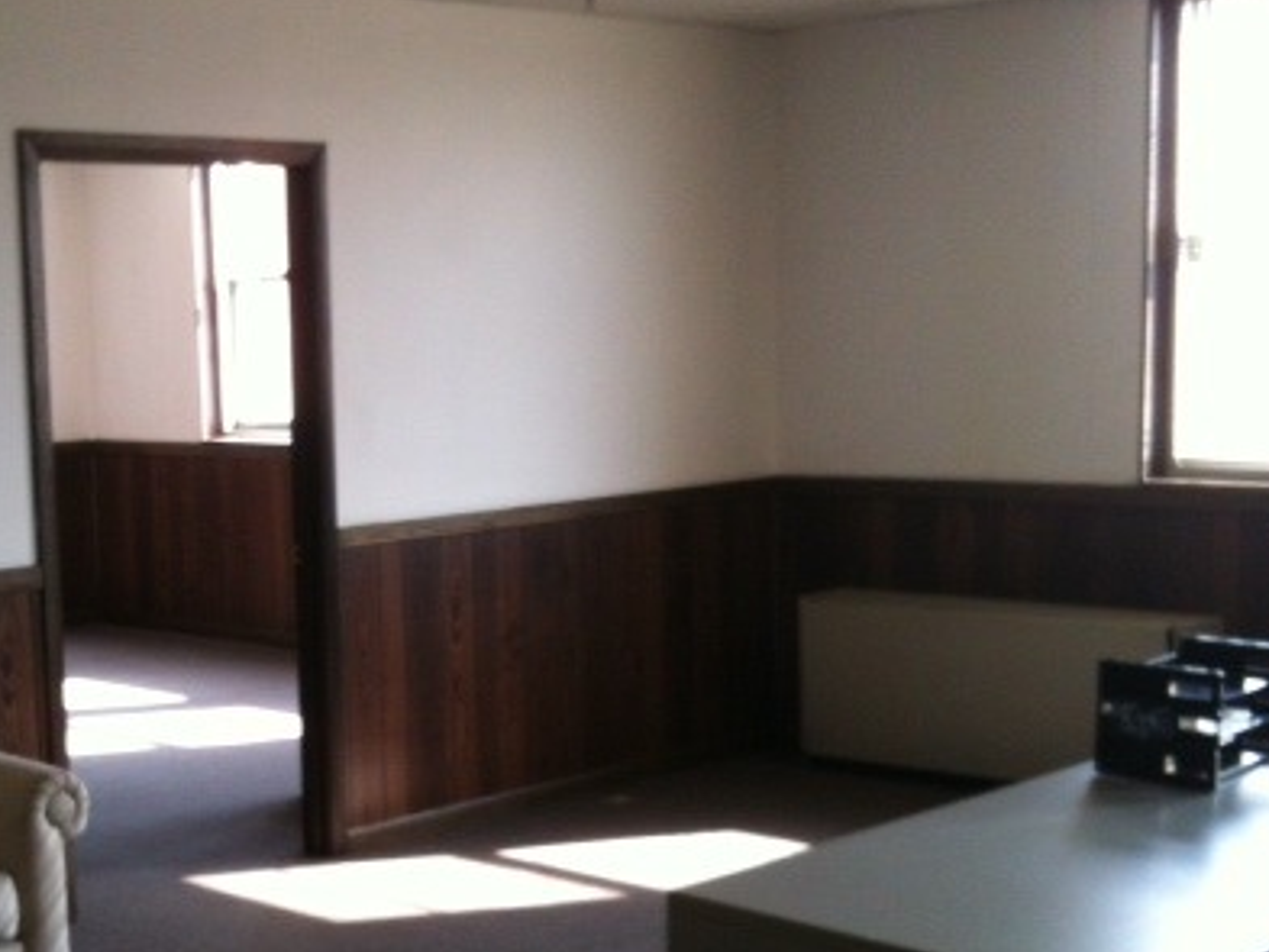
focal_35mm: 57
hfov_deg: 33.2
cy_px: 649
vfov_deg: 25.5
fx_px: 2090
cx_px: 336
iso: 80
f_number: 2.8
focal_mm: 3.85
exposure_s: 1/40
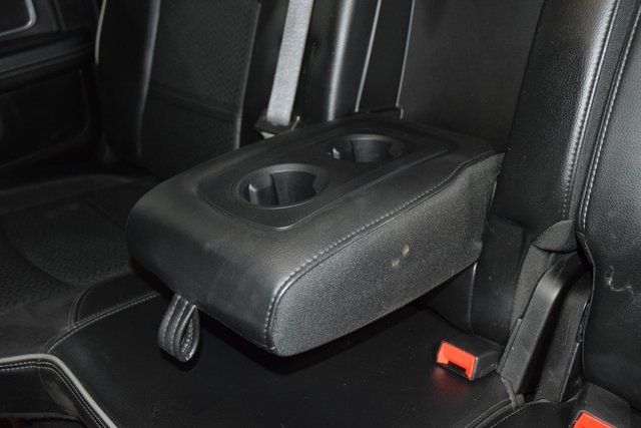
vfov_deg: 36.9
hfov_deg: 53.1
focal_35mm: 36
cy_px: 214
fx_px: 641
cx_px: 320
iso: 3200
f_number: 3.8
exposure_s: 1/60
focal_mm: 24
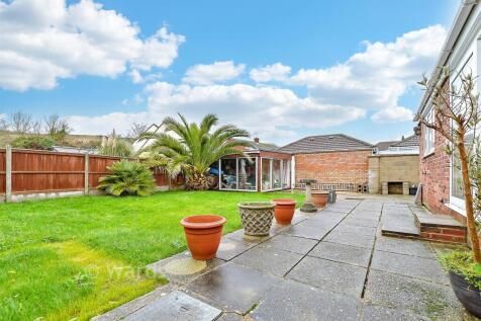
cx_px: 240
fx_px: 334
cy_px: 160
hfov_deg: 71.5
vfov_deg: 51.3
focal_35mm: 25
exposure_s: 1/8
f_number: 8
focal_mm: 17
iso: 160
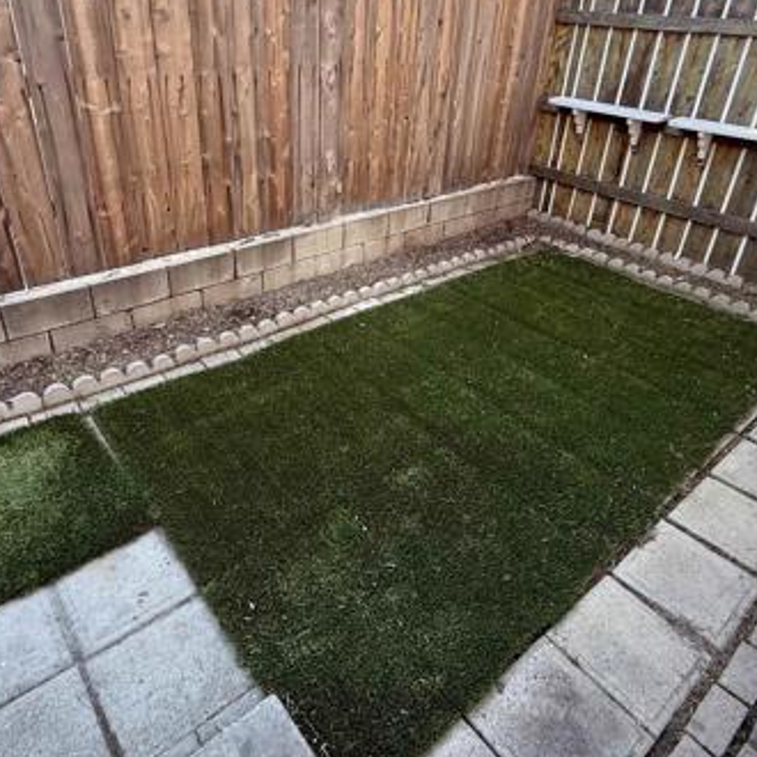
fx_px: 594
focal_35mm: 24
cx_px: 372
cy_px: 303
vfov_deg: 64.4
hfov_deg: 65.0
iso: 100
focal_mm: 2.22
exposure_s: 1/99
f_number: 2.2
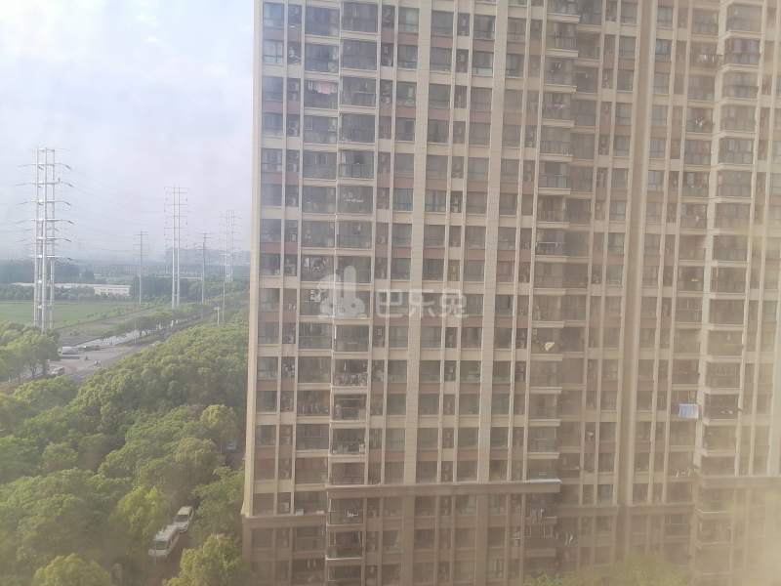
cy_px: 293
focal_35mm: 27
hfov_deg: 65.3
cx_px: 390
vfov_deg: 51.4
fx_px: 609
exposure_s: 1/248
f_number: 1.8
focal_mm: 5.3
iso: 50
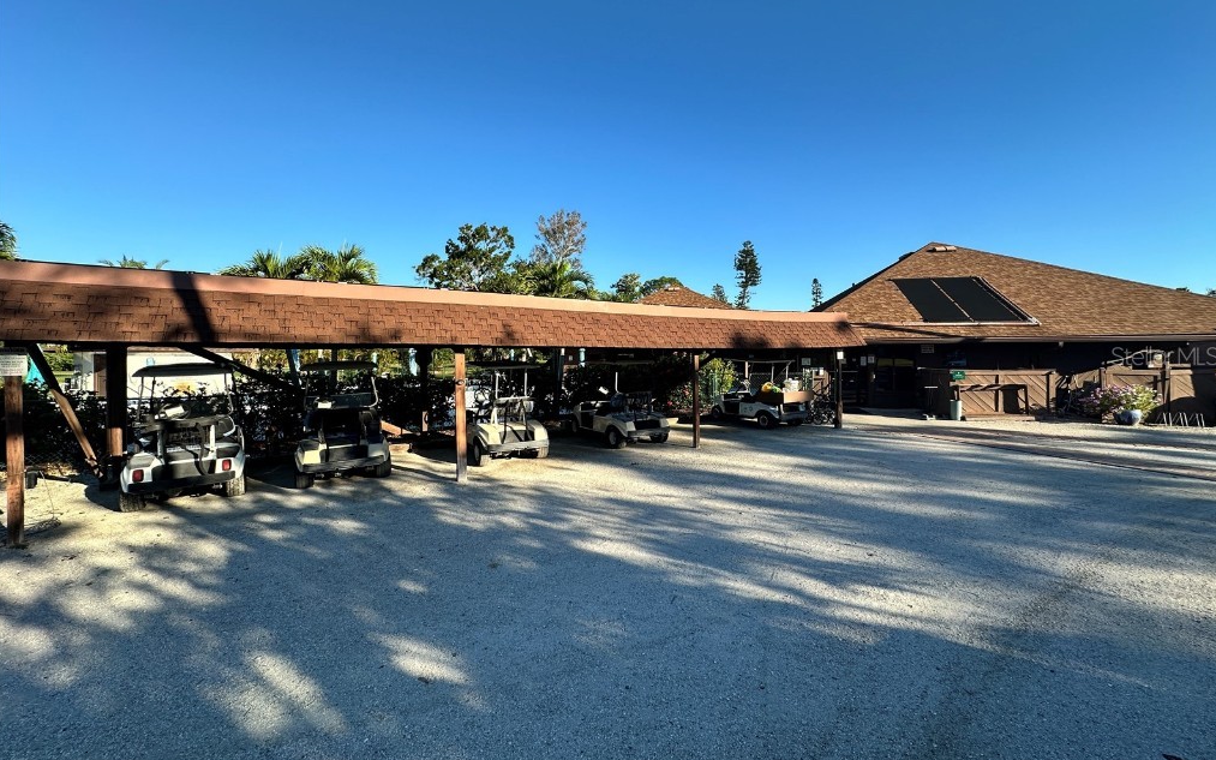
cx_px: 610
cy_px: 355
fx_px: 497
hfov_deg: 101.5
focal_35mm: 15
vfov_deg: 74.7
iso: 50
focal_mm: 2.22
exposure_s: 1/1135
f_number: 2.2
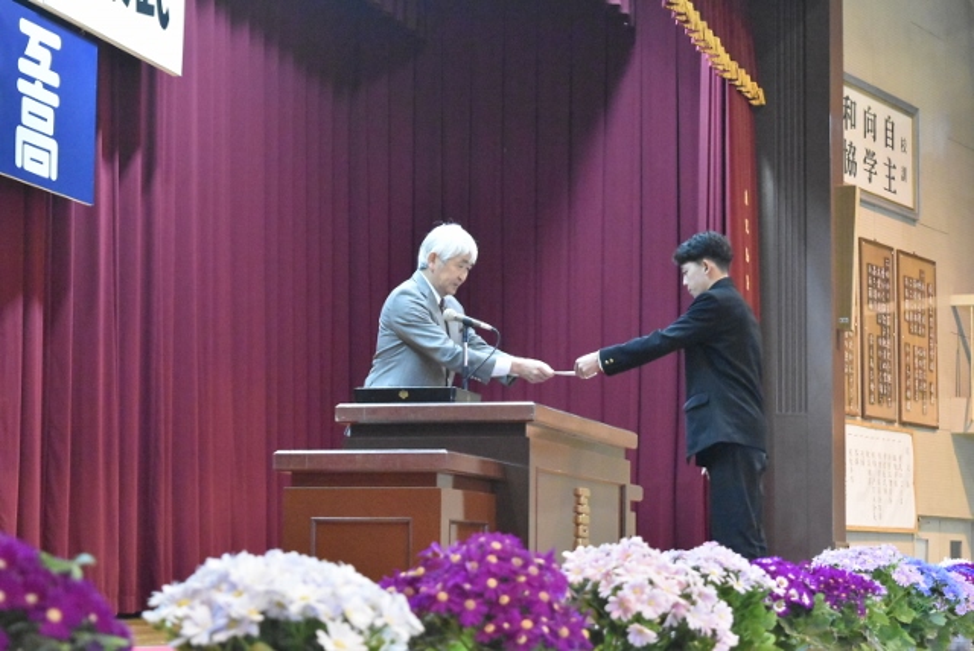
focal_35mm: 82
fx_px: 2234
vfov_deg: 16.6
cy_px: 326
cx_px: 487
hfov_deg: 24.6
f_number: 5.6
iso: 12800
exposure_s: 1/60
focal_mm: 55
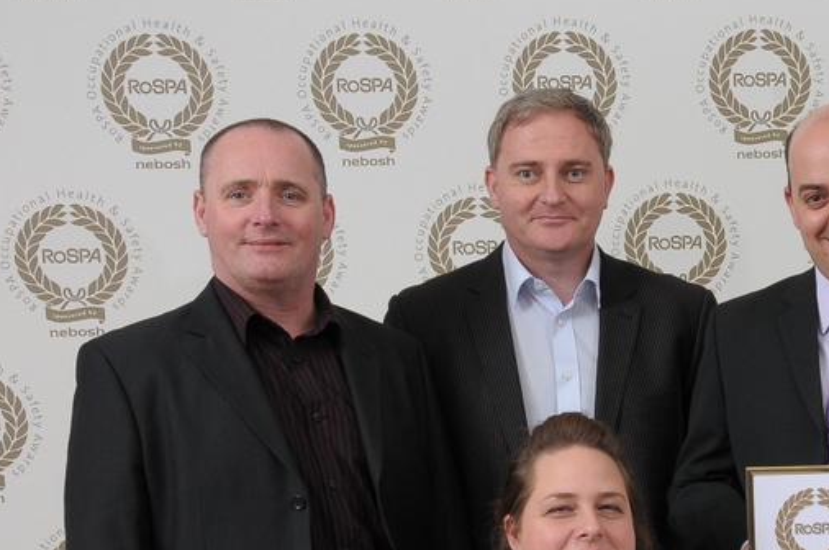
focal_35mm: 79
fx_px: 1817
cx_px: 834
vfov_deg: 17.0
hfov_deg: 24.5
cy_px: 467
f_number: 11
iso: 400
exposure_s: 1/125
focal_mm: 26
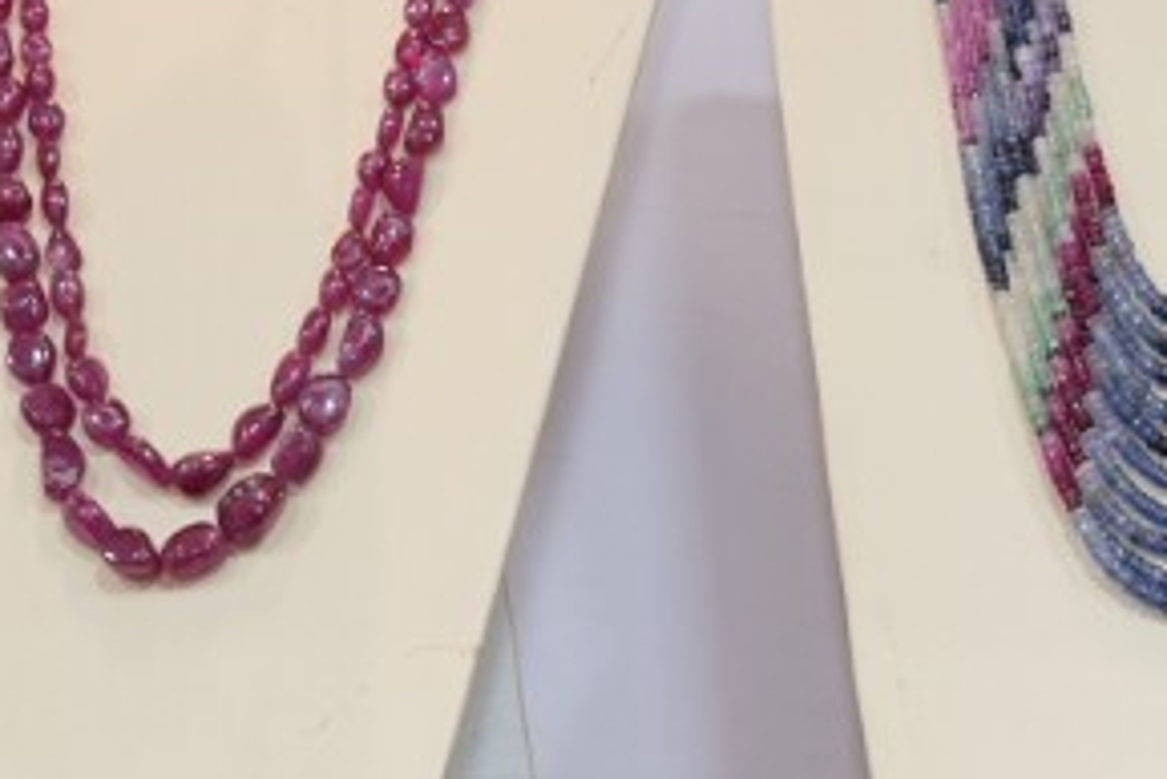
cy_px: 1346
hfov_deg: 9.6
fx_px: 6871
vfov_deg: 6.4
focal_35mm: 212
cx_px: 1460
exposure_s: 1/125
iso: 250
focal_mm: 43.8
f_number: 4
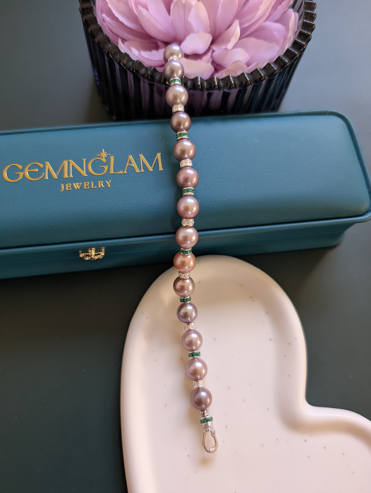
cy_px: 246
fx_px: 342
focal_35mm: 24
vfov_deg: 71.5
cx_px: 186
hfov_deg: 56.9
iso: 113
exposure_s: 1/75.3
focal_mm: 6.9
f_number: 1.68
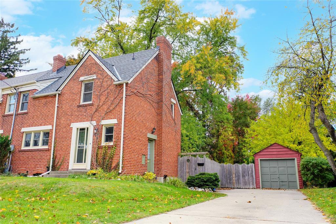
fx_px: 261
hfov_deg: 65.5
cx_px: 168
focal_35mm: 28
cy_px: 112
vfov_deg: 46.4
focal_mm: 10.26
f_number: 2.8
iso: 100
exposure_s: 1/60
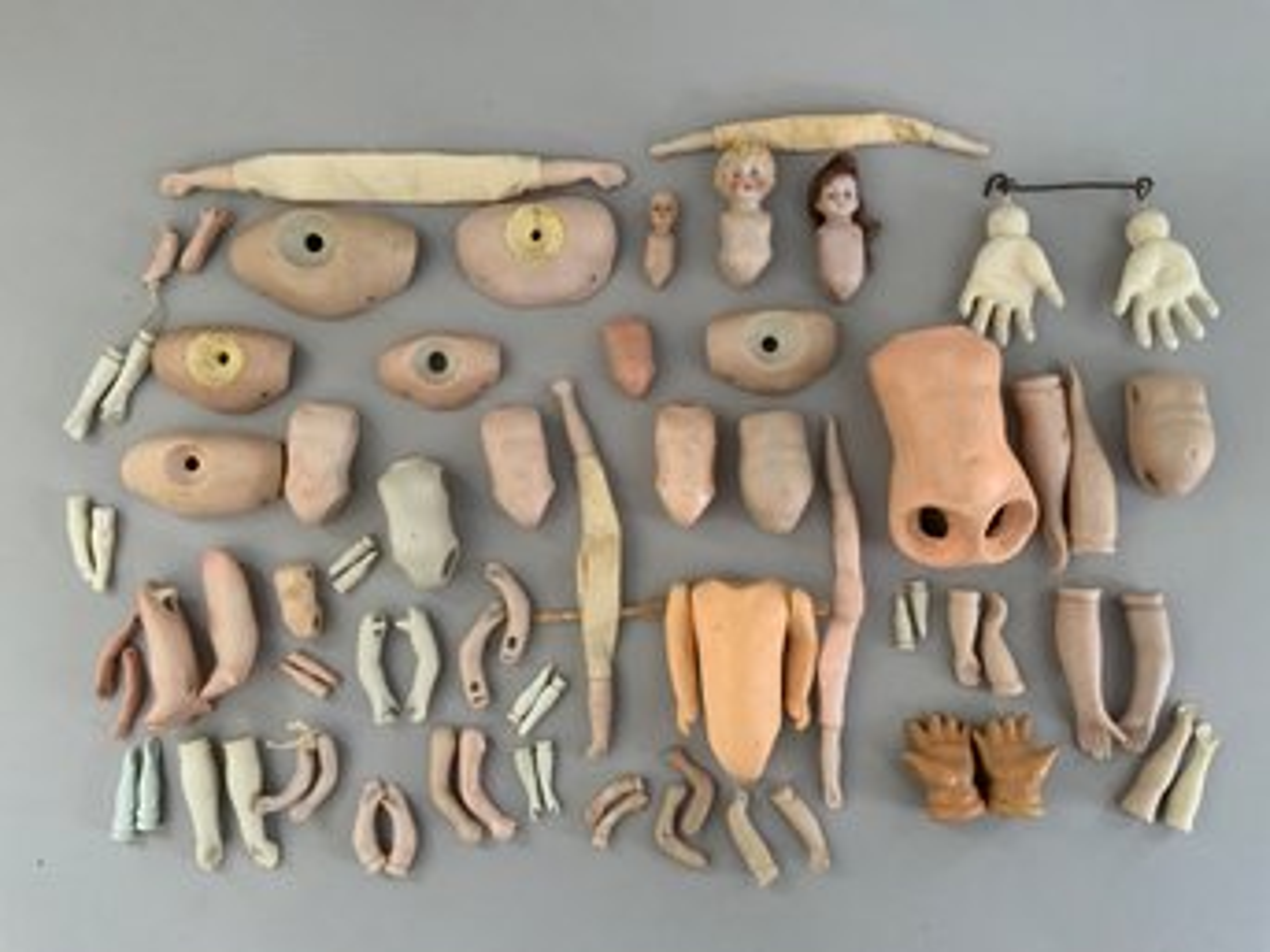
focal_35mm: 29
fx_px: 1064
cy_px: 476
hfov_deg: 61.7
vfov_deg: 48.2
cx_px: 635
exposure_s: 1/71
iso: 64
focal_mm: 3
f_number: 1.8
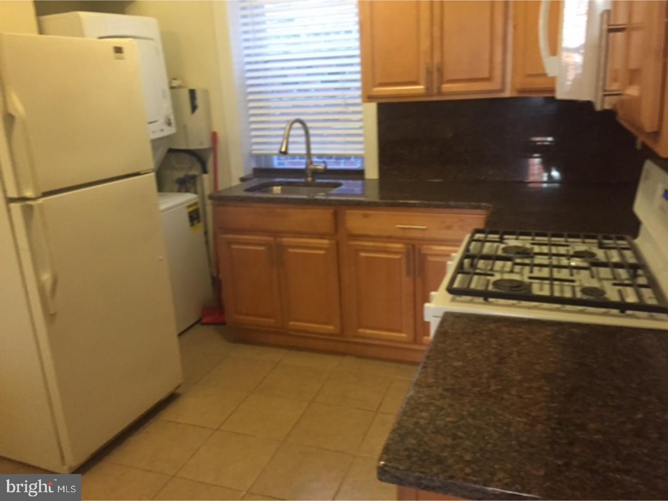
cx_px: 334
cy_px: 250
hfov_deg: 61.7
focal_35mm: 29
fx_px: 560
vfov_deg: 48.2
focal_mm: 4.15
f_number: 2.2
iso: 250
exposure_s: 1/30
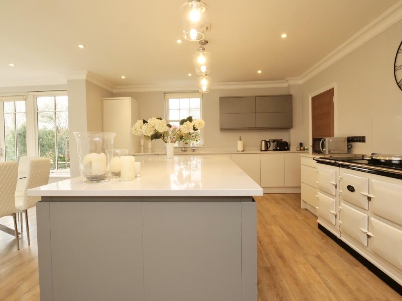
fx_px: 209
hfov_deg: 87.8
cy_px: 150
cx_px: 201
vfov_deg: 71.6
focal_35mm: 18
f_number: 13
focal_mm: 9
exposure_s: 1/15
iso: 800
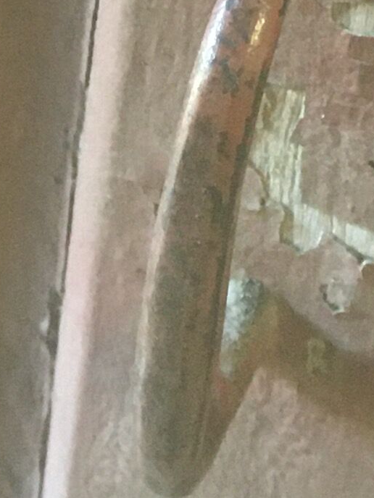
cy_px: -677
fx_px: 2449
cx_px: 180
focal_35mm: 170
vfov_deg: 10.2
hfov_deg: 8.7
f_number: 2.2
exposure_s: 1/20
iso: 200
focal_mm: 4.15
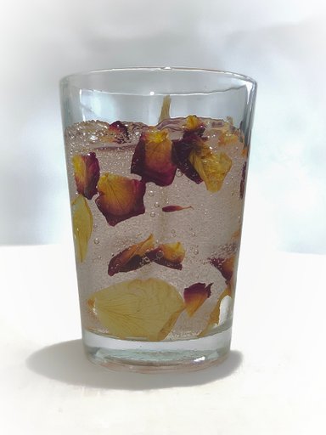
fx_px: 578
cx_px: 163
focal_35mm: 46
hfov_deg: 31.5
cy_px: 218
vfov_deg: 41.2
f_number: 1.65
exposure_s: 1/50
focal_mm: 6.14
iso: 6400
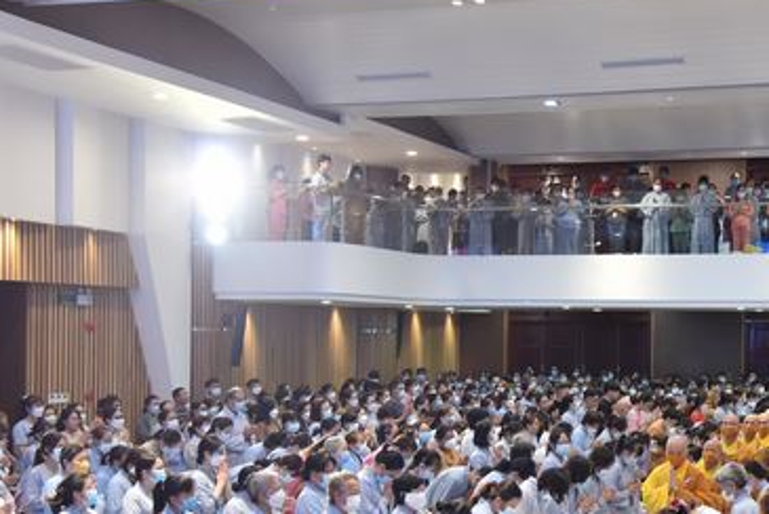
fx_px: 1219
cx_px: 613
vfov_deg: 23.7
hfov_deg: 34.0
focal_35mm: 57
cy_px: 333
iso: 1600
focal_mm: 32
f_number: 5
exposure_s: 1/100
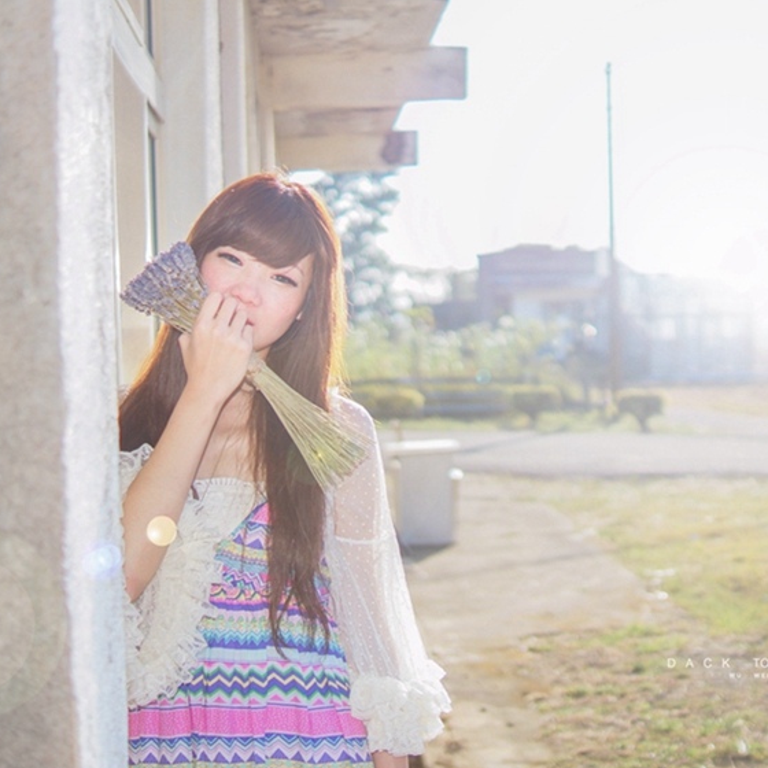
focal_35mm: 68
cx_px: 464
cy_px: 386
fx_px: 1698
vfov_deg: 25.5
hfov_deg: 25.4
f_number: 2
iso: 200
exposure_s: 1/4000
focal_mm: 35
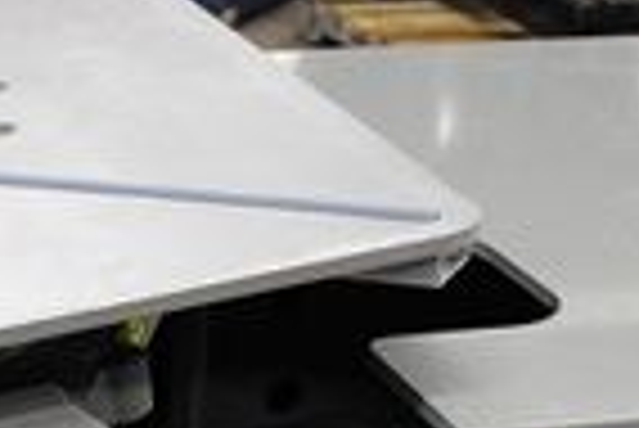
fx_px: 2470
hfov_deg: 14.7
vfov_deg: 9.6
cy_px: 656
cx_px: 153
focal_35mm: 139
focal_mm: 22
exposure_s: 1/30
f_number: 4
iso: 320
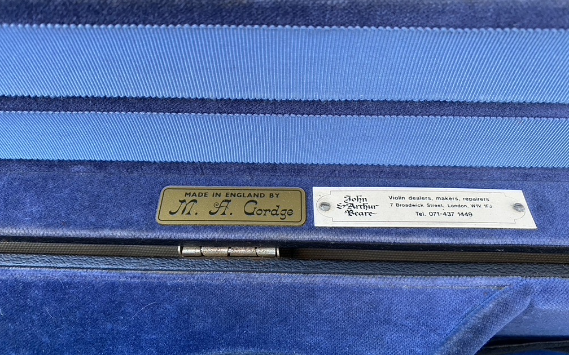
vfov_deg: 44.5
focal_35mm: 28
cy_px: 175
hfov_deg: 66.5
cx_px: 281
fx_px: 434
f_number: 1.8
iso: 250
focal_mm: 4.25
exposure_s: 1/60
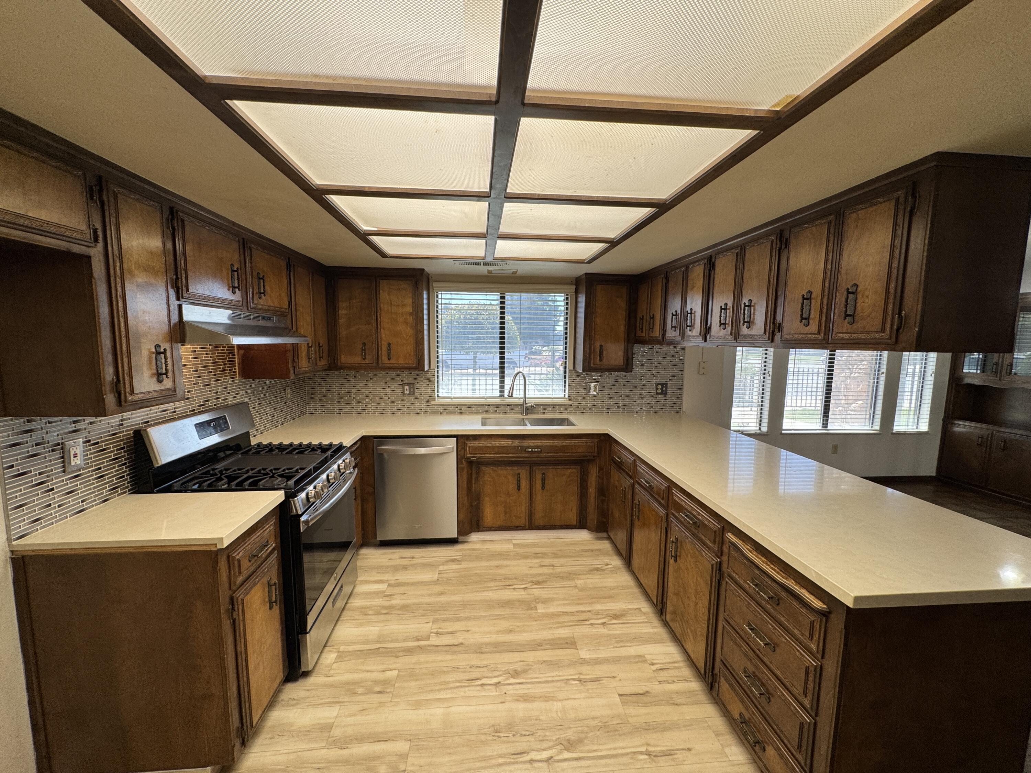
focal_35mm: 14
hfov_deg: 102.1
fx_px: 417
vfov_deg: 85.7
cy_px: 386
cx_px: 516
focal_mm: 2.22
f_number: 2.2
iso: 125
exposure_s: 1/120
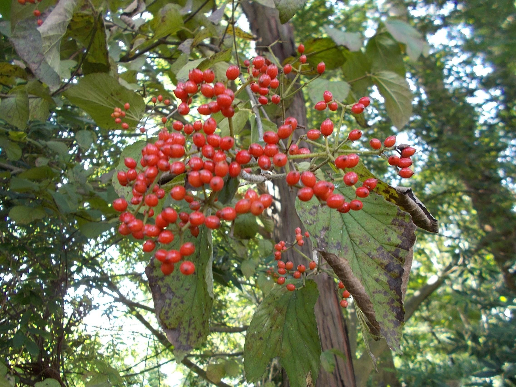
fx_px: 388
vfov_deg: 53.1
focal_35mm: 26
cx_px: 258
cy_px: 194
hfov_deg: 67.3
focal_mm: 4.6
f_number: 3.2
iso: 80
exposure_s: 1/30
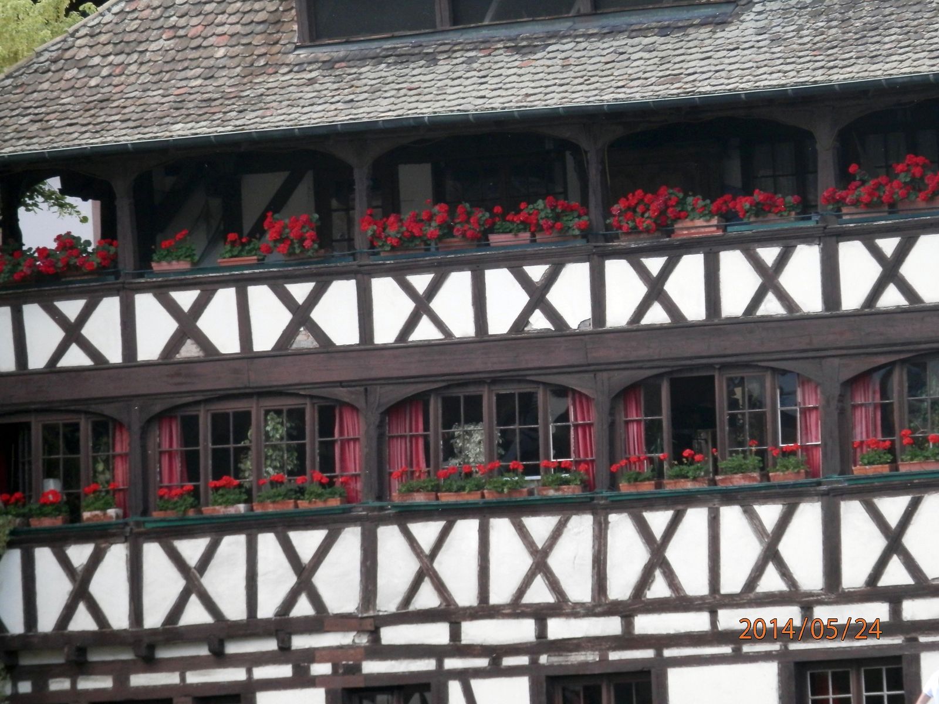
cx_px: 470
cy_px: 352
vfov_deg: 6.0
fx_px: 6727
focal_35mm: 248
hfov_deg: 8.0
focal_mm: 44.4
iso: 200
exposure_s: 1/100
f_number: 6.2
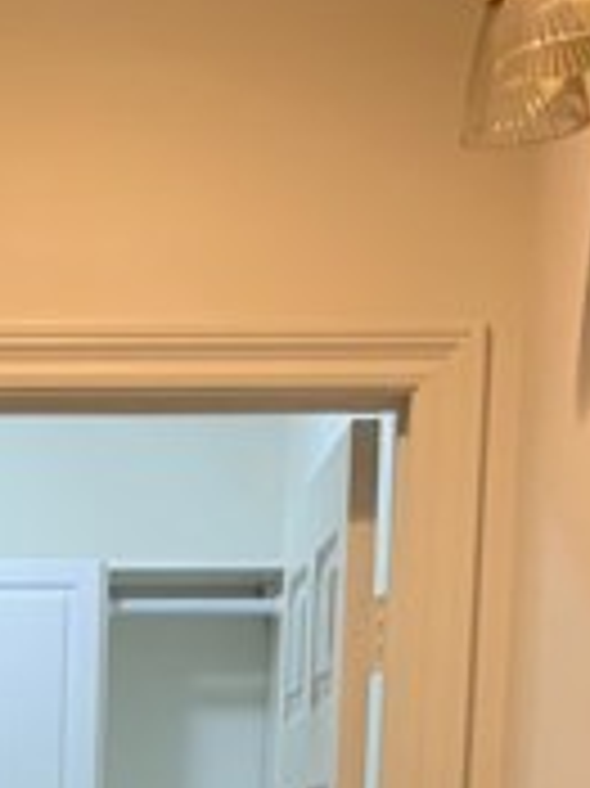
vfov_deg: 17.8
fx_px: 2162
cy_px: 1274
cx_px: -86
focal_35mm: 95
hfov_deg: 15.1
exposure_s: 1/60
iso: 160
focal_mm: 4.25
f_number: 1.8
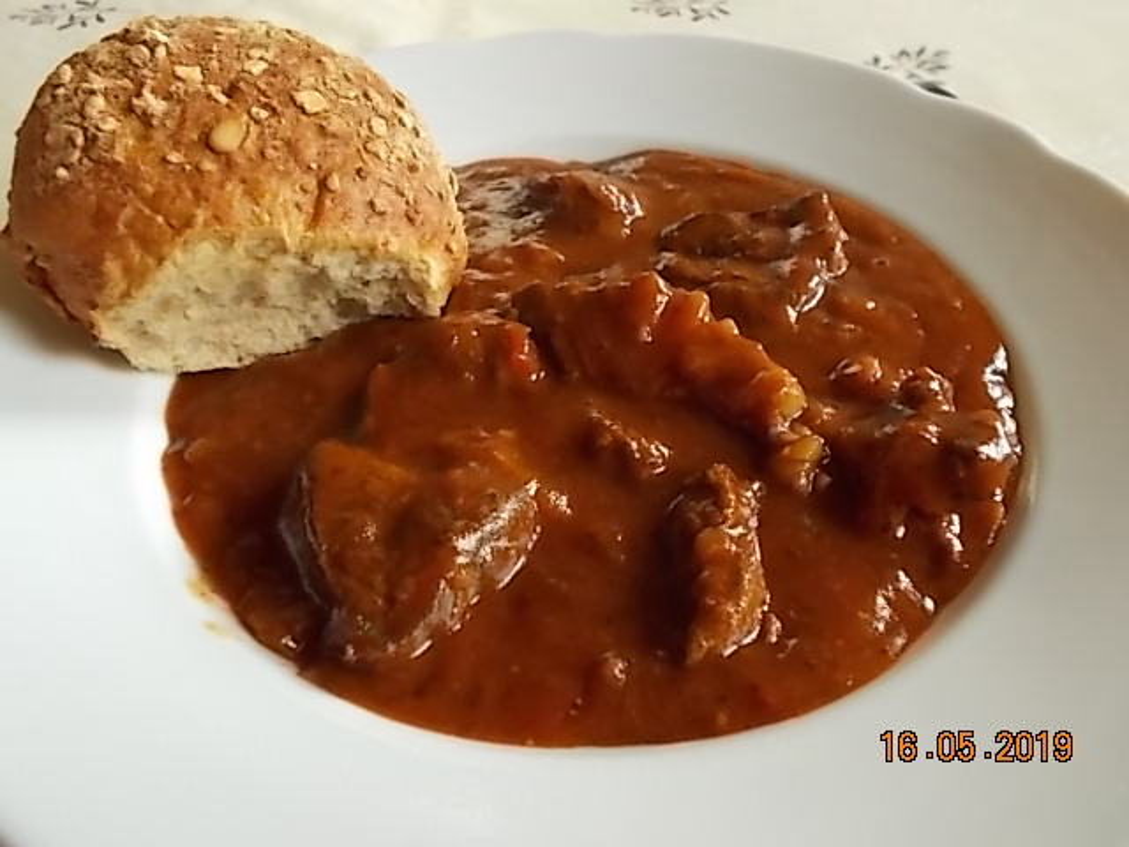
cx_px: 564
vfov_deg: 46.8
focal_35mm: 30
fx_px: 978
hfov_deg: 60.0
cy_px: 424
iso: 200
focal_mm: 5.3
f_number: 3.4
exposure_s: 1/25
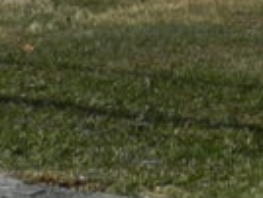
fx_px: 1834
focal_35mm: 241
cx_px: 211
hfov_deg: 8.2
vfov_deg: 5.8
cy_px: -404
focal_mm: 6.7
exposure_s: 1/800
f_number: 5.6
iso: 160
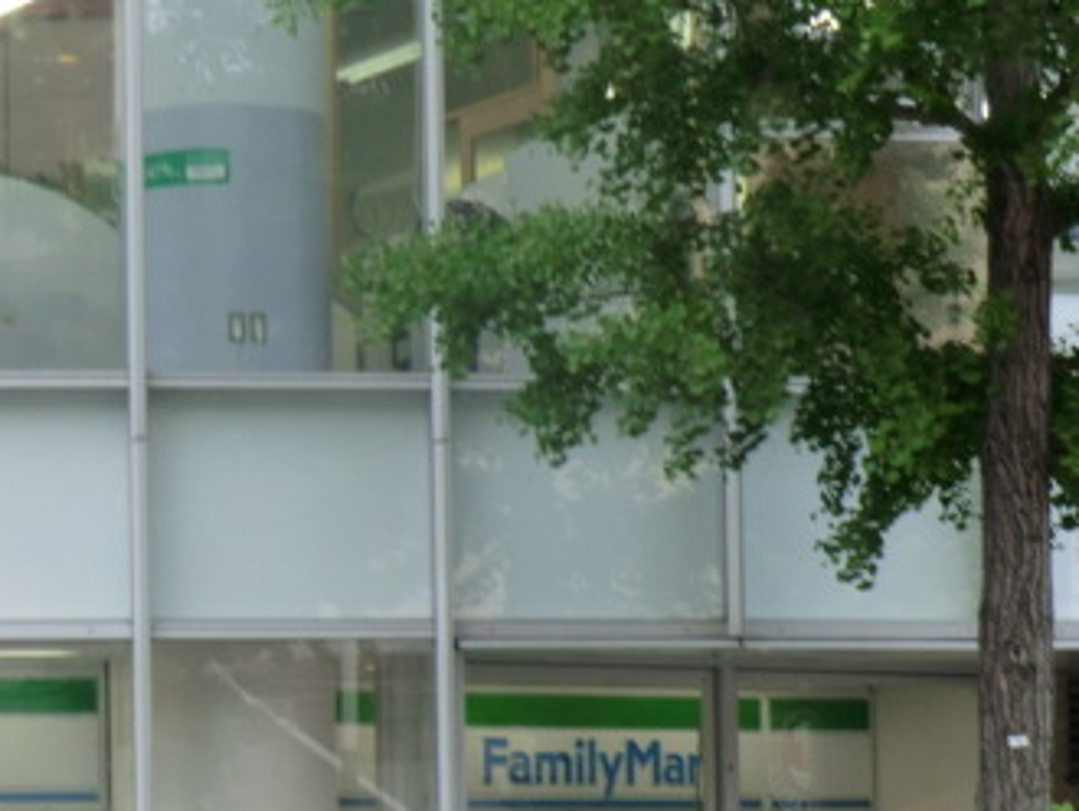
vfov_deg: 11.7
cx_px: 114
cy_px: 674
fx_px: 3930
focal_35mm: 126
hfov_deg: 15.5
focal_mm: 11.6
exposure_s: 1/60
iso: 100
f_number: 4.4
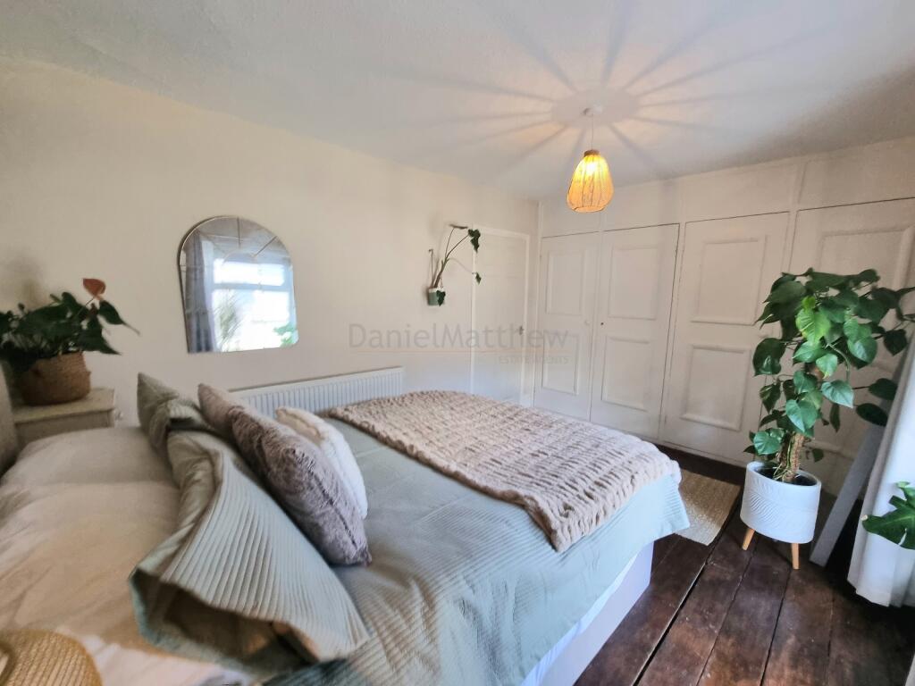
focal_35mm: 13
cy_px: 343
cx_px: 458
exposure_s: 1/50
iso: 250
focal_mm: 2.2
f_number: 2.2
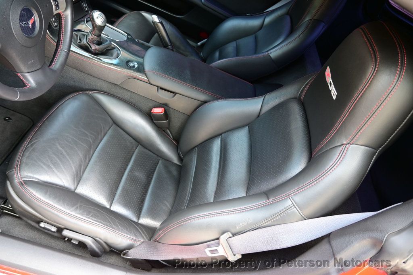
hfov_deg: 73.8
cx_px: 206
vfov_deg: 53.1
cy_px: 138
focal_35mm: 24
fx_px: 275
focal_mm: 16
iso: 250
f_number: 3.5
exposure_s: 1/25
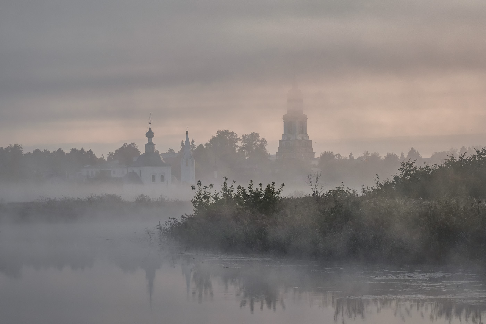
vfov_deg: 12.2
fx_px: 1512
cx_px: 243
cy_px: 162
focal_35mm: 112
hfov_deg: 18.3
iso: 400
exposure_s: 1/210
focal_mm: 74.4
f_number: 11
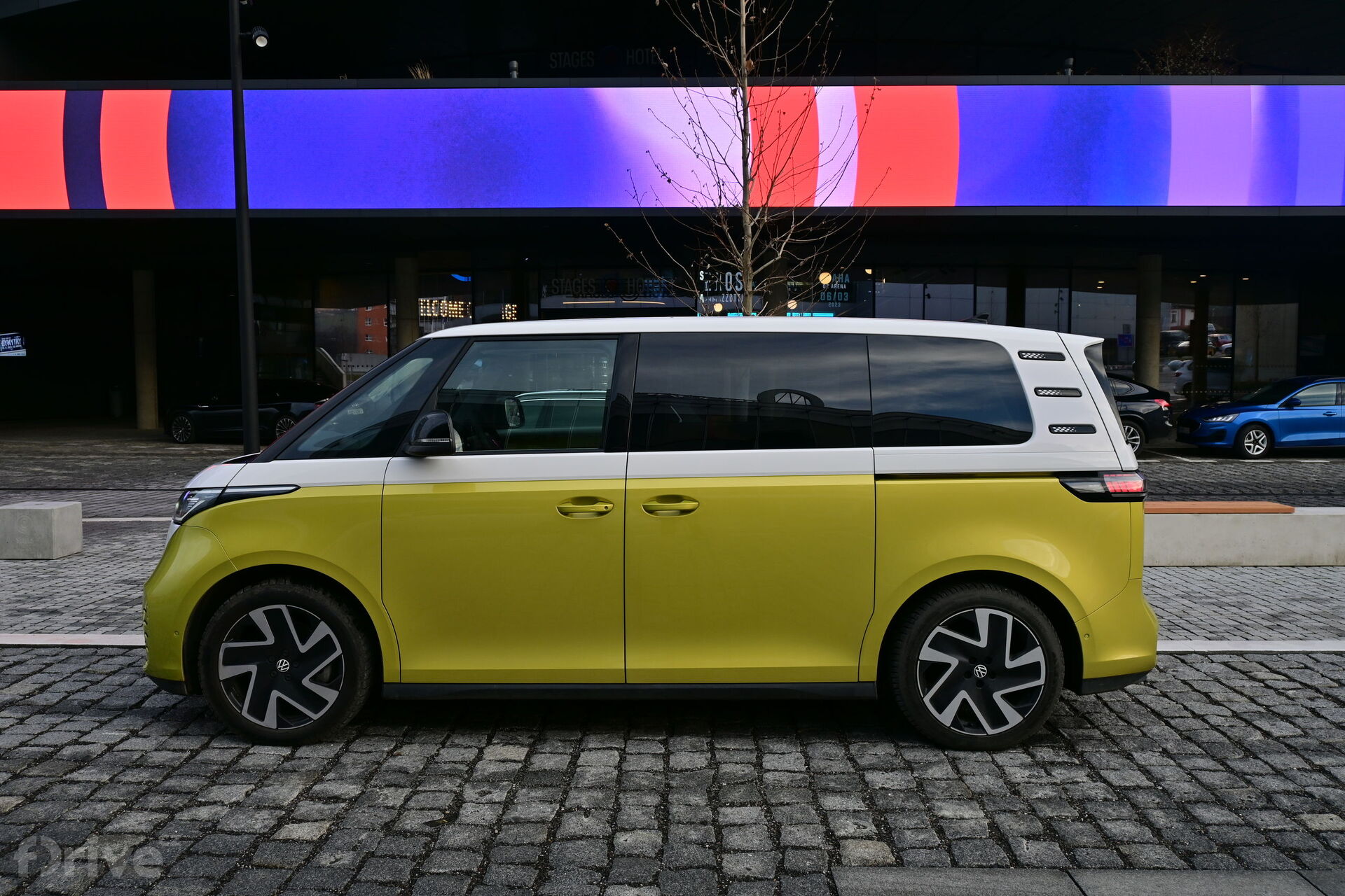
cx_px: 672
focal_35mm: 32
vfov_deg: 40.8
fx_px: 1205
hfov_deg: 58.3
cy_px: 448
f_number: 6.3
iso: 100
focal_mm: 21.5
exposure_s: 1/160
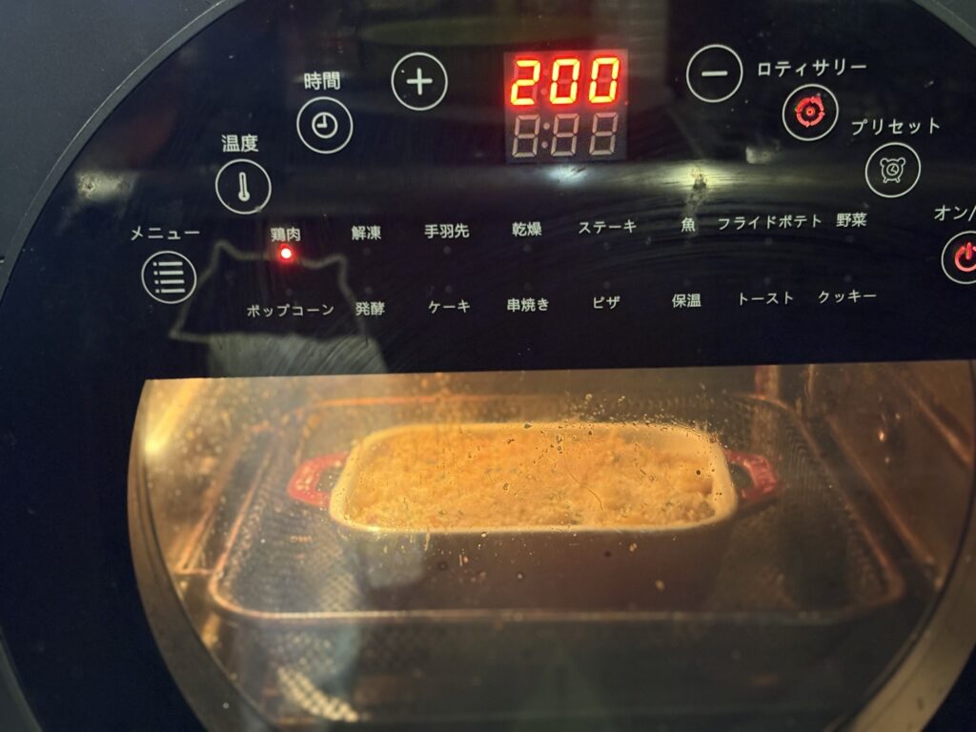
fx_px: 1466
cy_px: 366
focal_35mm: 52
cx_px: 488
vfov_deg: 28.0
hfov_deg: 36.8
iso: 320
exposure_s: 1/24
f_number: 1.6
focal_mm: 5.96
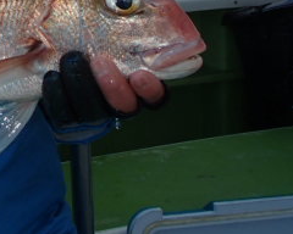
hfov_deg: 23.5
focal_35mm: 73
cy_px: -52
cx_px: -70
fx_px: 633
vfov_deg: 19.6
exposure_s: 1/400
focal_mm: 5
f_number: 3.9
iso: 100
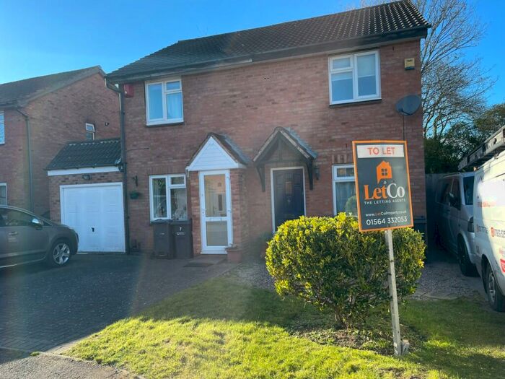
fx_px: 379
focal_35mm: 26
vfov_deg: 53.1
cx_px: 252
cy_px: 190
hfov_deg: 67.3
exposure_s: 1/836
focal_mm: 5.1
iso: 32
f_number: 1.6
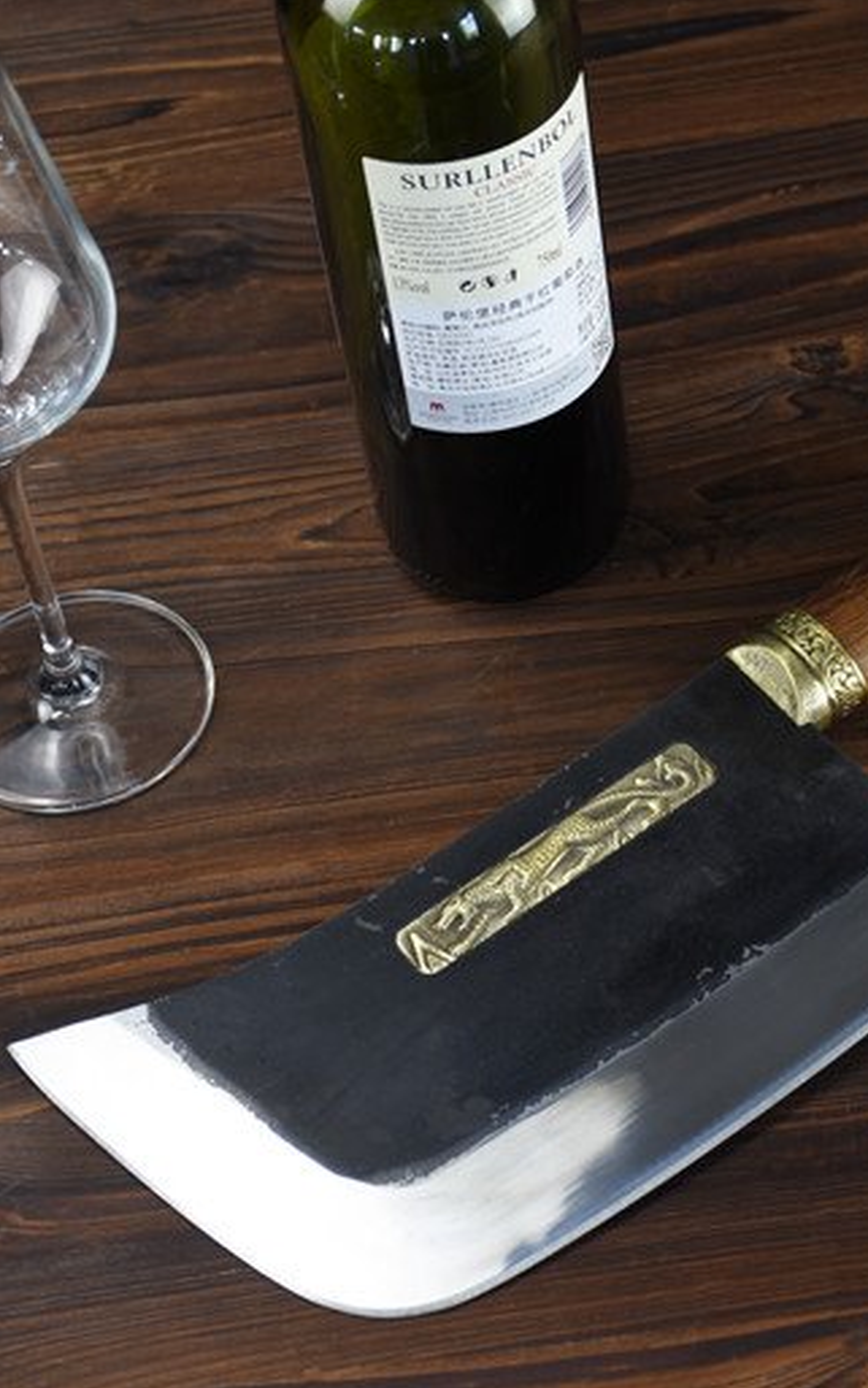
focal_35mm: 93
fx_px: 3517
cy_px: 690
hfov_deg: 14.0
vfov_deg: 22.3
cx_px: 619
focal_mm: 40
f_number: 4.5
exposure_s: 1/25
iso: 100
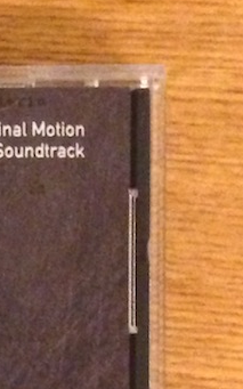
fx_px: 1738
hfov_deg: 7.6
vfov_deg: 12.4
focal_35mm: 164
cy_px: 489
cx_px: -297
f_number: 2.4
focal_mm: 4.13
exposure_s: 1/17
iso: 800
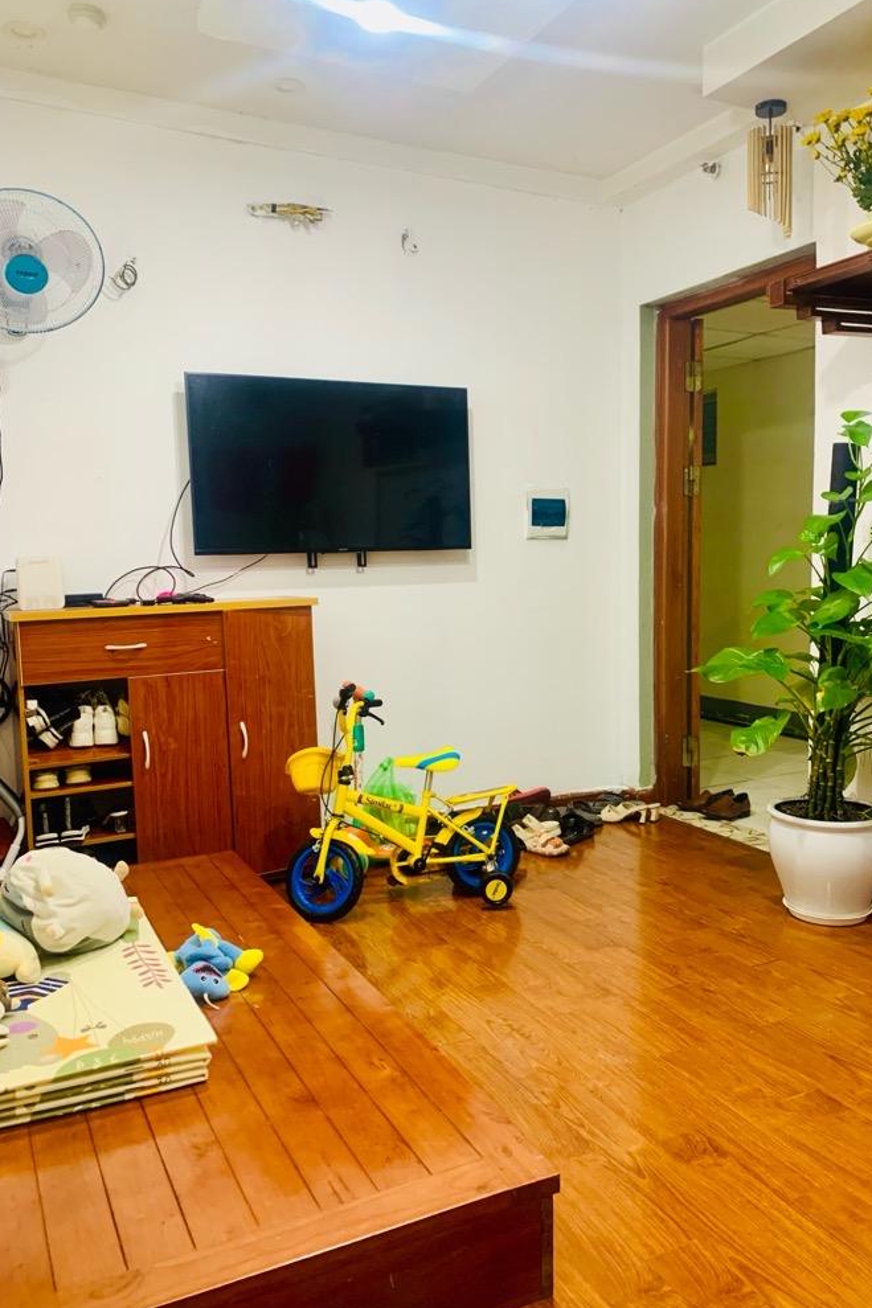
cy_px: 637
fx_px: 1018
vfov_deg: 65.5
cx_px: 496
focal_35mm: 28
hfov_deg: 46.3
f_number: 1.8
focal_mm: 4.25
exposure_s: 1/60
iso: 200
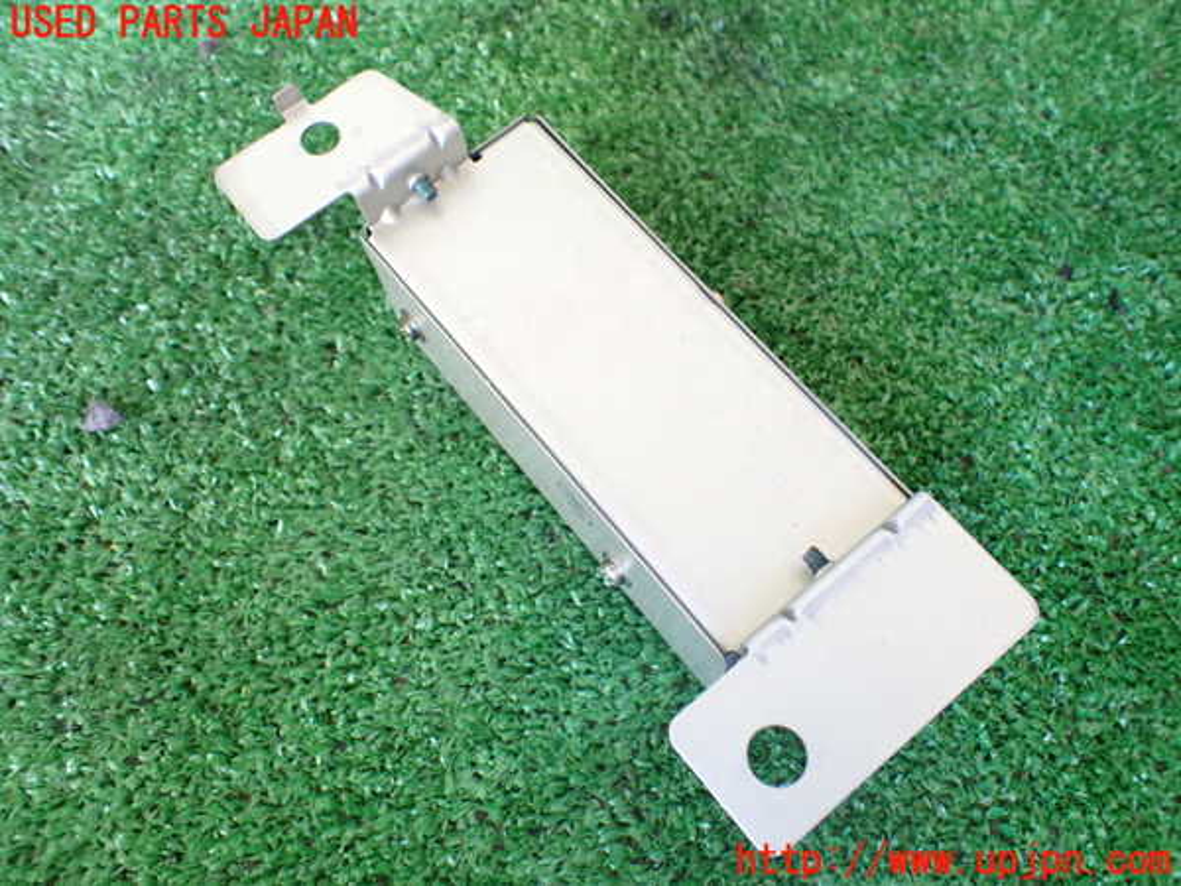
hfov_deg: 60.0
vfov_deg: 46.8
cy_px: 443
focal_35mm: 30
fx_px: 1024
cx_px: 590
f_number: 2.3
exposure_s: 1/100
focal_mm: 5.4
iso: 800
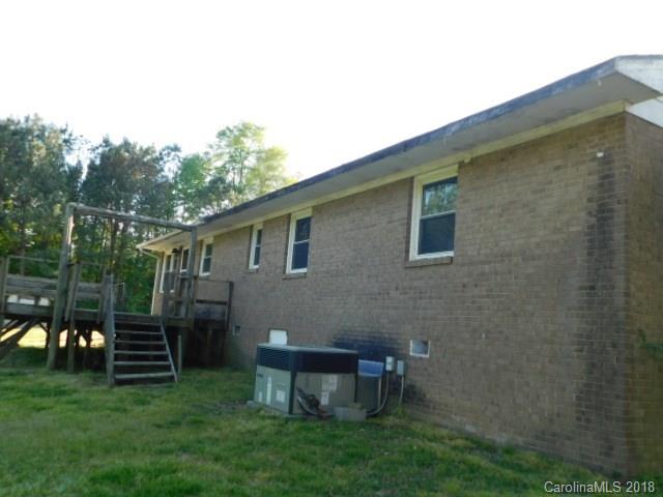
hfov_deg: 60.0
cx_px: 332
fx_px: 575
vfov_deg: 46.8
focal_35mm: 30
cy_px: 248
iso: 125
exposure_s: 1/200
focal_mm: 5.3
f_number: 3.2
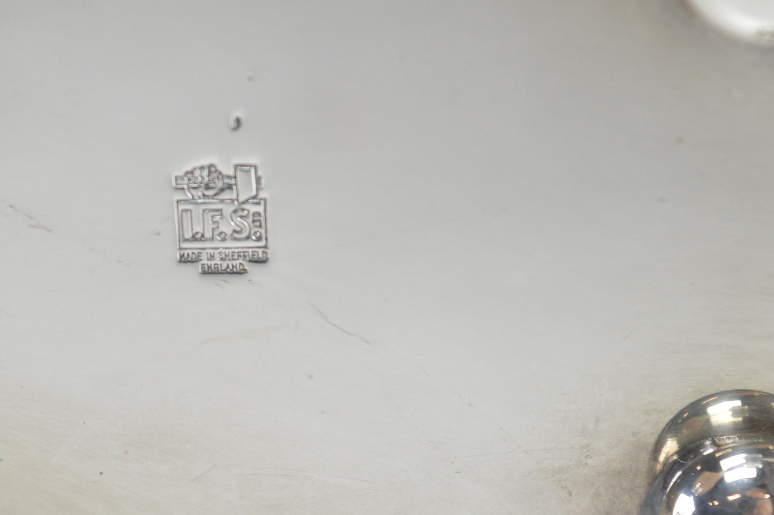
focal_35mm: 140
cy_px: 252
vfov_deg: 9.8
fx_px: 3004
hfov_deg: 14.6
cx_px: 196
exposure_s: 1/80
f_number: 6.3
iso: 800
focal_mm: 55
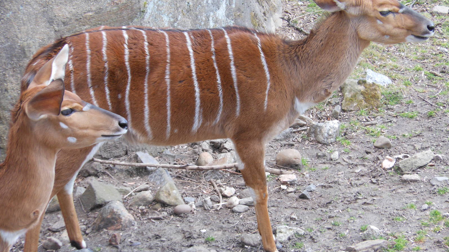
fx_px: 2167
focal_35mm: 182
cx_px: 225
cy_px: 115
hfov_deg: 11.8
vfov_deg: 6.7
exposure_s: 1/30
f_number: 5.5
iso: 100
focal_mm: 29.8
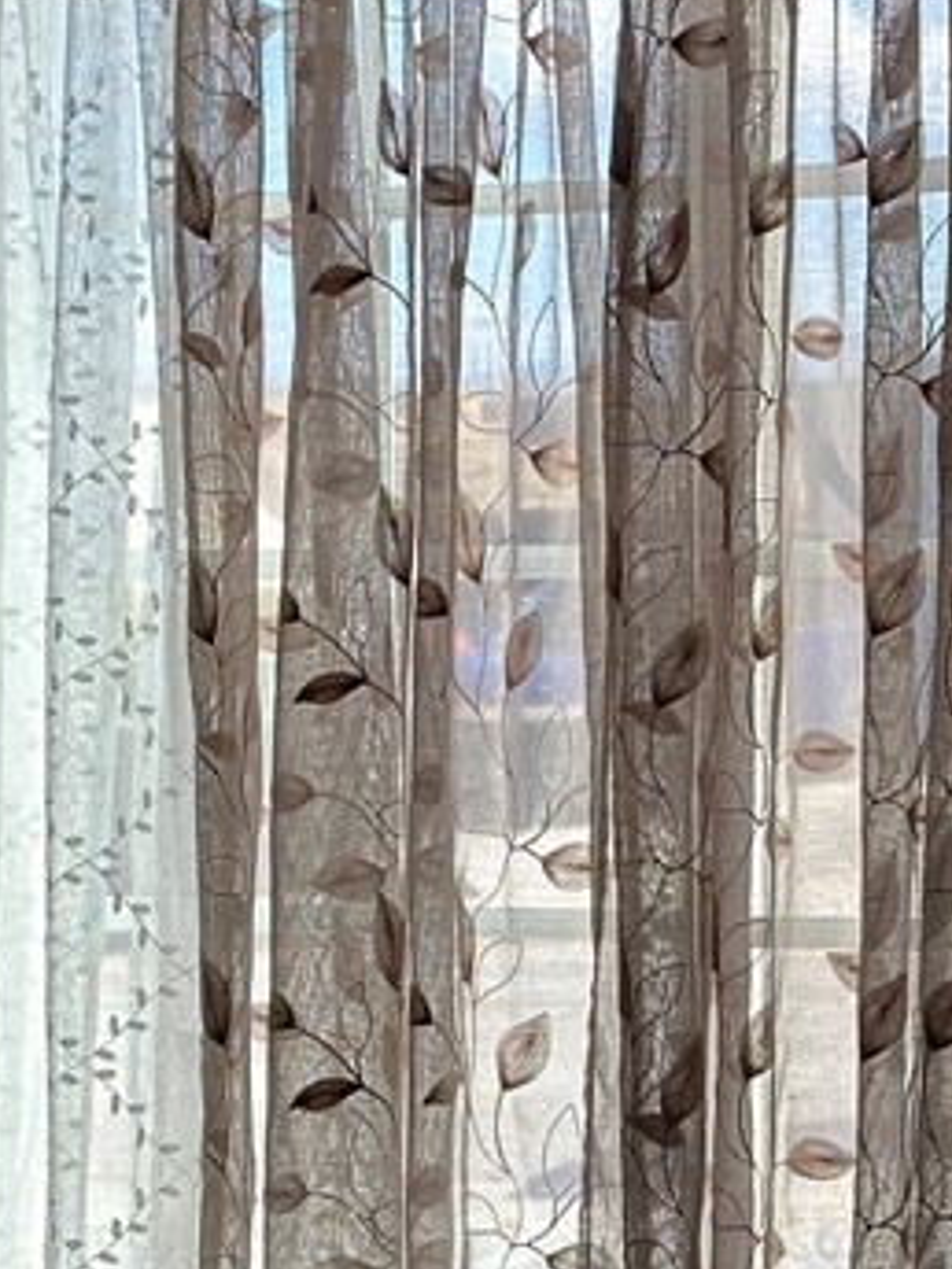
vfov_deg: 13.8
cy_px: 893
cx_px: 247
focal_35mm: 143
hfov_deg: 10.4
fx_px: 5244
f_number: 1.78
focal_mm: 6.86
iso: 64
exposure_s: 1/371
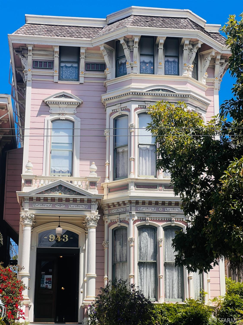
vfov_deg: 25.3
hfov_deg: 19.1
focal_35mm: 77
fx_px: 721
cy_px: 162
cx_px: 122
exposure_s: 1/602
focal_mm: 9
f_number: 2.8
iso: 32
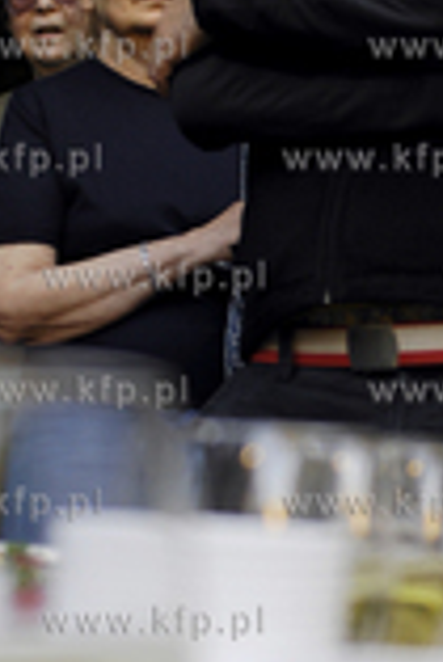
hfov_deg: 14.7
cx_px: 426
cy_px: 270
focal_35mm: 92
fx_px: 1694
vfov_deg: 22.1
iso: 100
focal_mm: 24
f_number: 2.8
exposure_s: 1/100
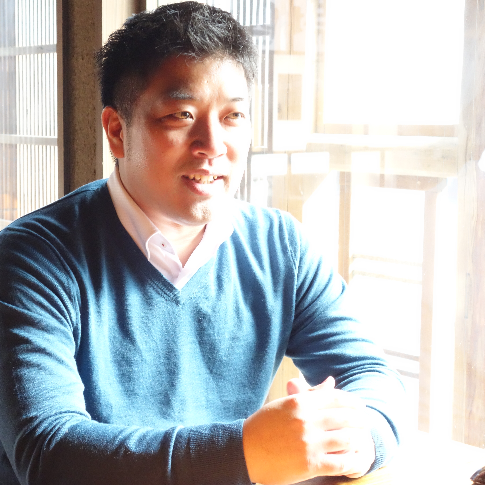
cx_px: 174
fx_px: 1157
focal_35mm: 73
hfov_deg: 23.6
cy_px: 242
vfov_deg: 23.7
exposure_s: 1/125
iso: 1600
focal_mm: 21.08
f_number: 4.5
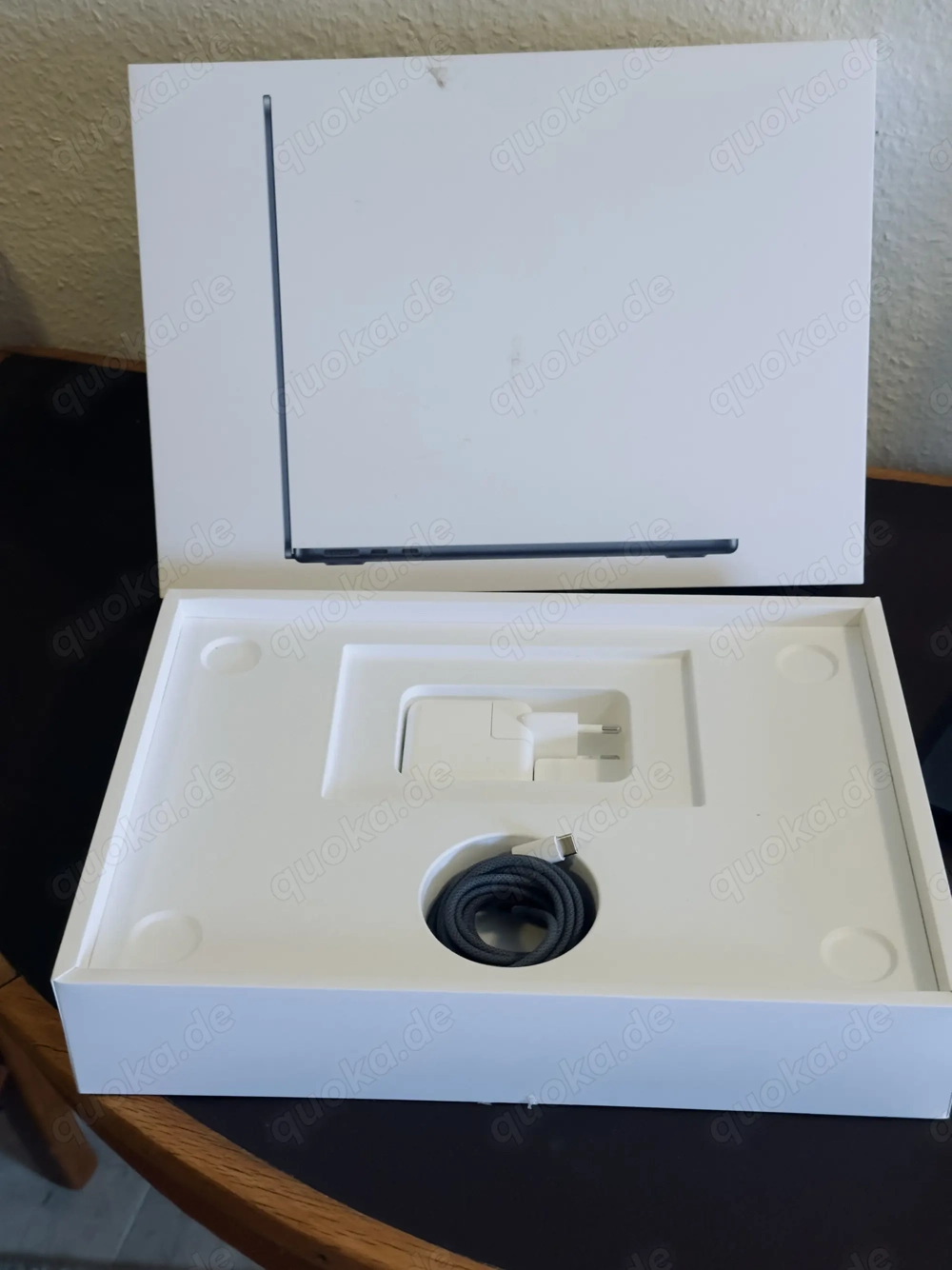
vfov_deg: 39.7
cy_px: 635
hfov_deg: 30.3
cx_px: 476
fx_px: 1761
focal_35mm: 48
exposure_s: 1/50
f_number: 1.78
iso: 250
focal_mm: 6.86
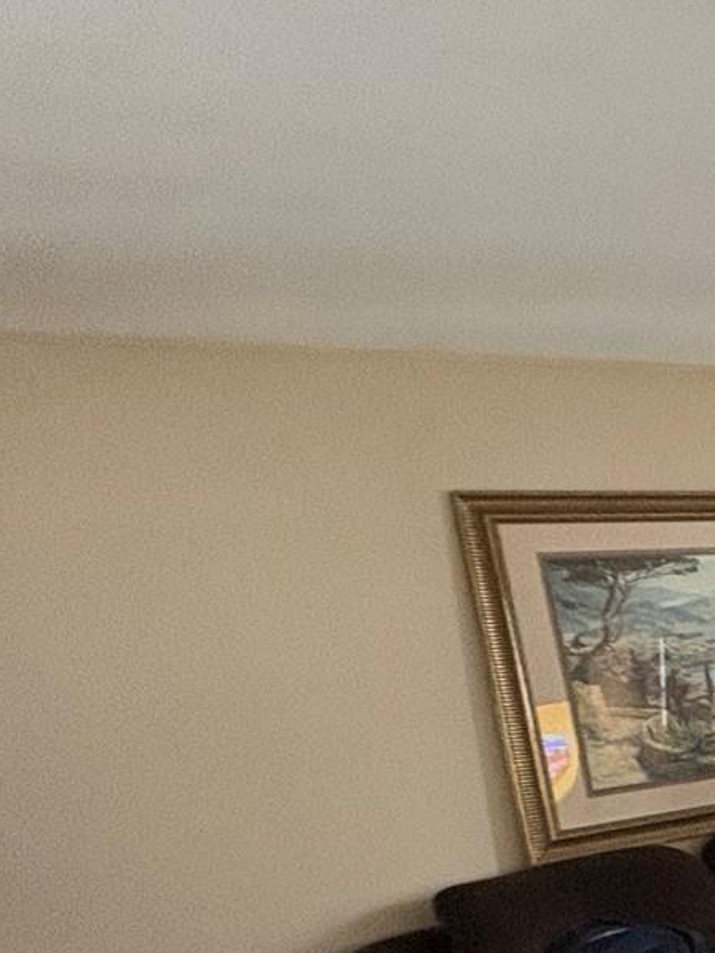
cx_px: 1484
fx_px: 1321
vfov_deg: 37.8
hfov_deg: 18.1
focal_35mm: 48
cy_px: 797
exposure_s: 1/60
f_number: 2.2
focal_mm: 2.22
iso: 400
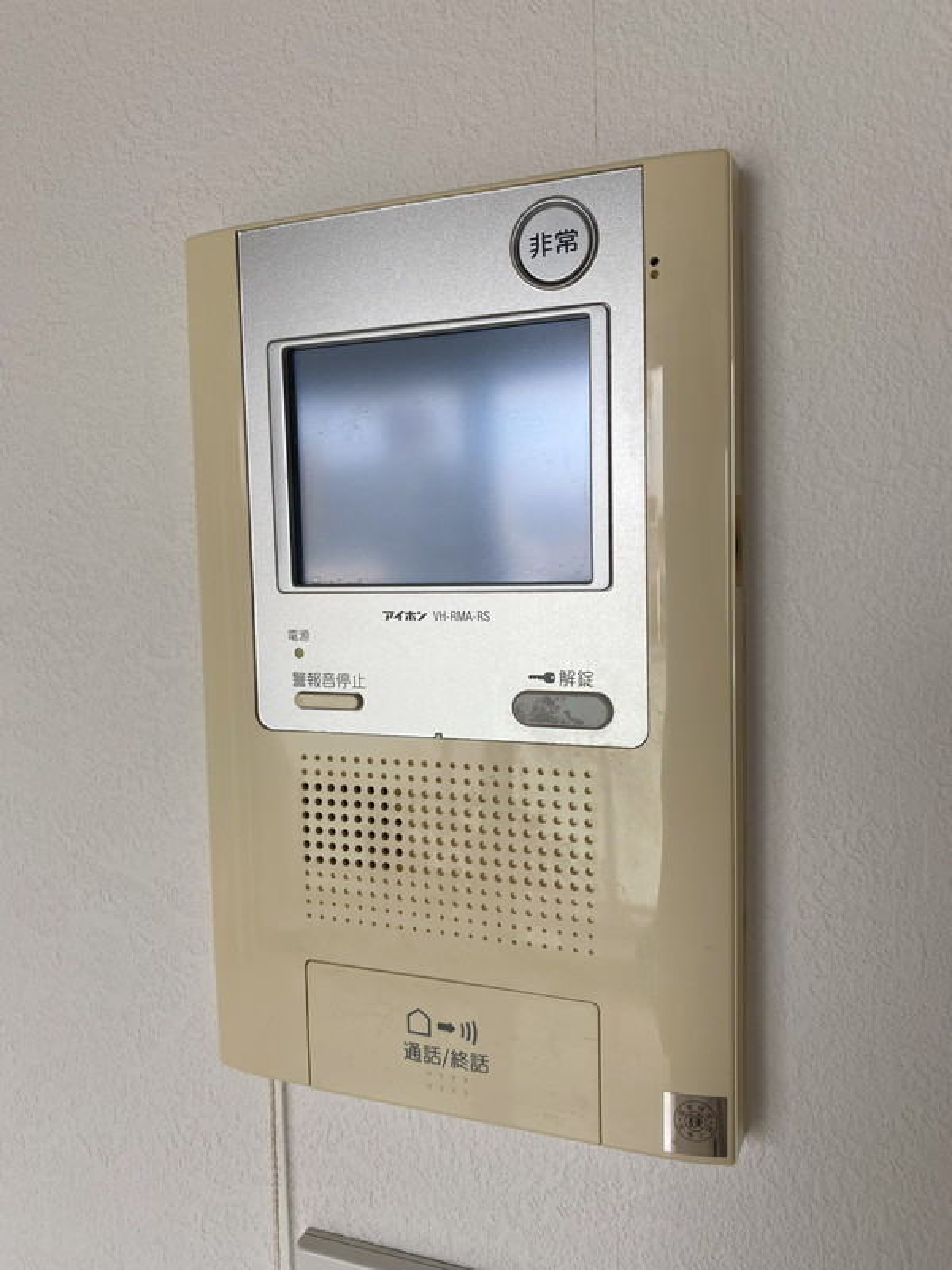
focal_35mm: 26
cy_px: 635
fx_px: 953
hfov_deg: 53.1
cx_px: 476
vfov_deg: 67.3
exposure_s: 1/121
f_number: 1.8
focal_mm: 4.25
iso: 40
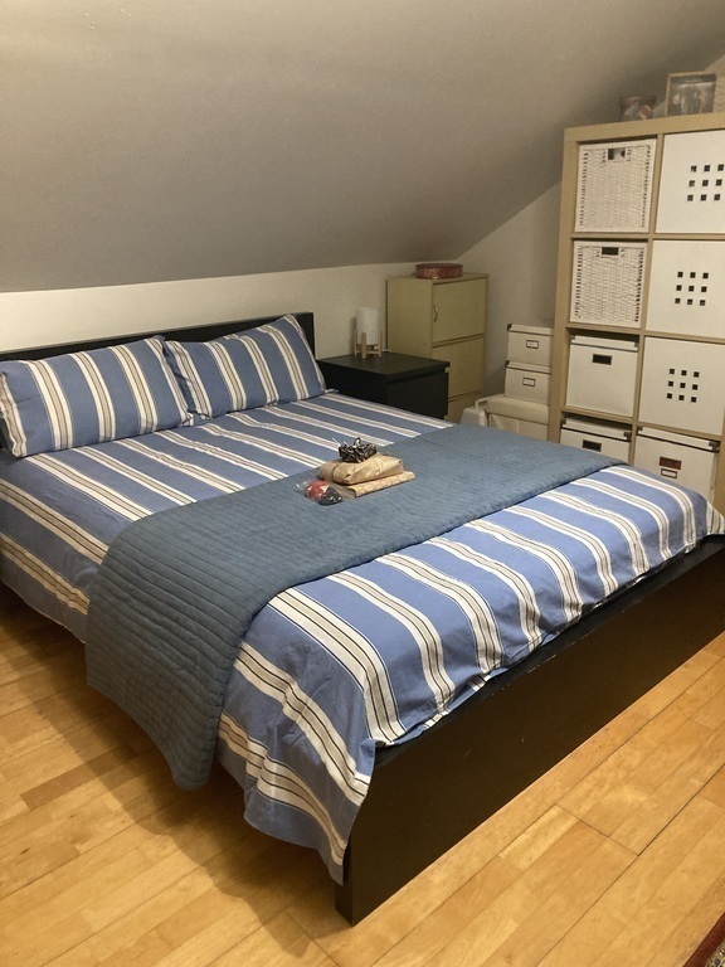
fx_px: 782
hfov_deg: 49.7
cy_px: 484
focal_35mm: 28
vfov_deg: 63.4
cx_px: 362
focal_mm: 3.99
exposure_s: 1/33
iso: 320
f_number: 1.8
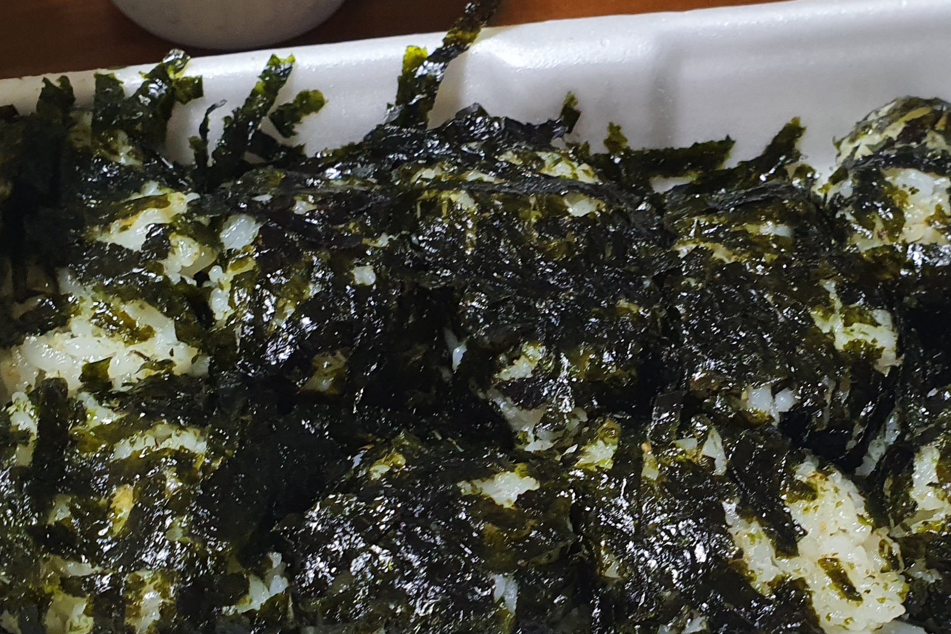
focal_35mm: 51
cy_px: 390
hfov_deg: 38.2
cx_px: 677
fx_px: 1347
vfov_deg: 26.4
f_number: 2.4
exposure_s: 1/40
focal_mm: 4.32
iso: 200
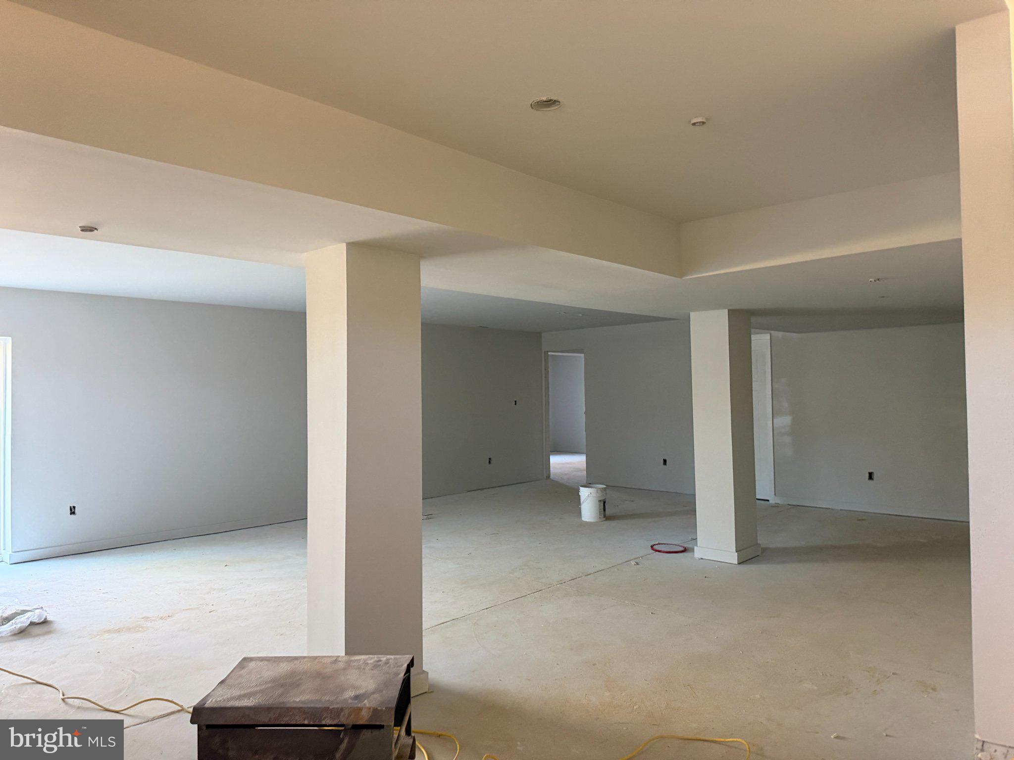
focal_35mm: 24
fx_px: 703
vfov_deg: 56.8
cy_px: 380
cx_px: 507
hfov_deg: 71.6
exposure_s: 1/60
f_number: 1.78
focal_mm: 6.76
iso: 400
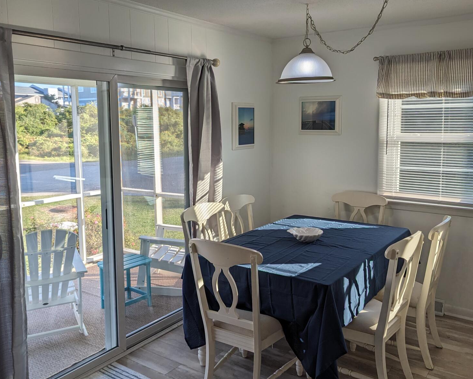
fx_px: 448
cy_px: 177
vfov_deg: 45.8
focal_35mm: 32
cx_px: 240
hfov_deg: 55.7
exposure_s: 1/318
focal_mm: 6.81
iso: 42
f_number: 1.85
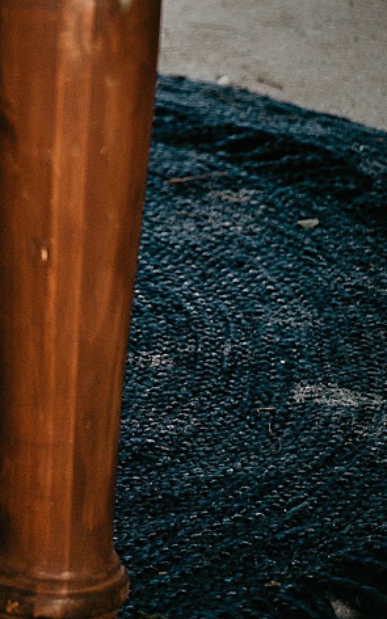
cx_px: -609
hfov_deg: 4.9
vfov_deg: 8.1
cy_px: 245
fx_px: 4371
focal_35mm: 259
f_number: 2.8
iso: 250
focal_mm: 75
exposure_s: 1/250
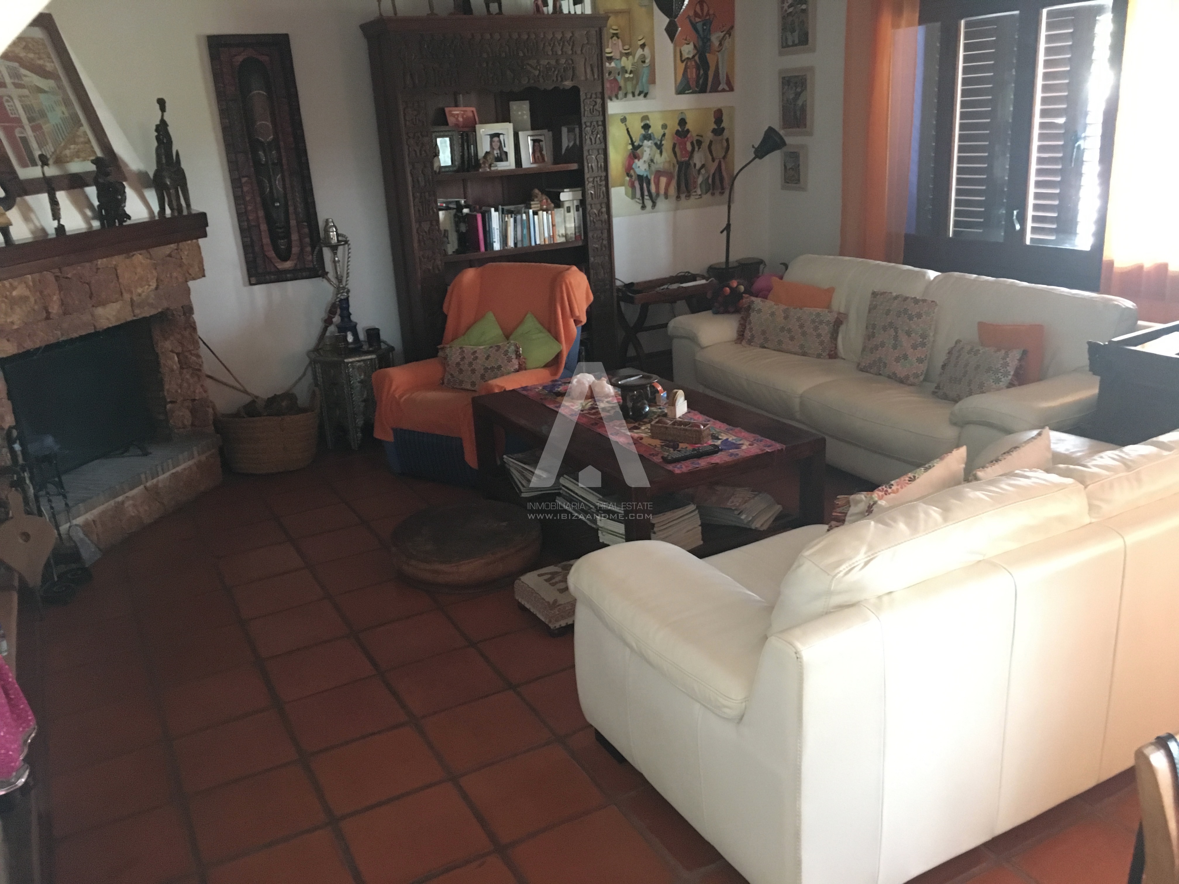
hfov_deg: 61.7
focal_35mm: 29
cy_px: 442
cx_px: 590
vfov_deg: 48.2
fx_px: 988
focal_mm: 4.15
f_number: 2.2
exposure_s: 1/17
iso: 500
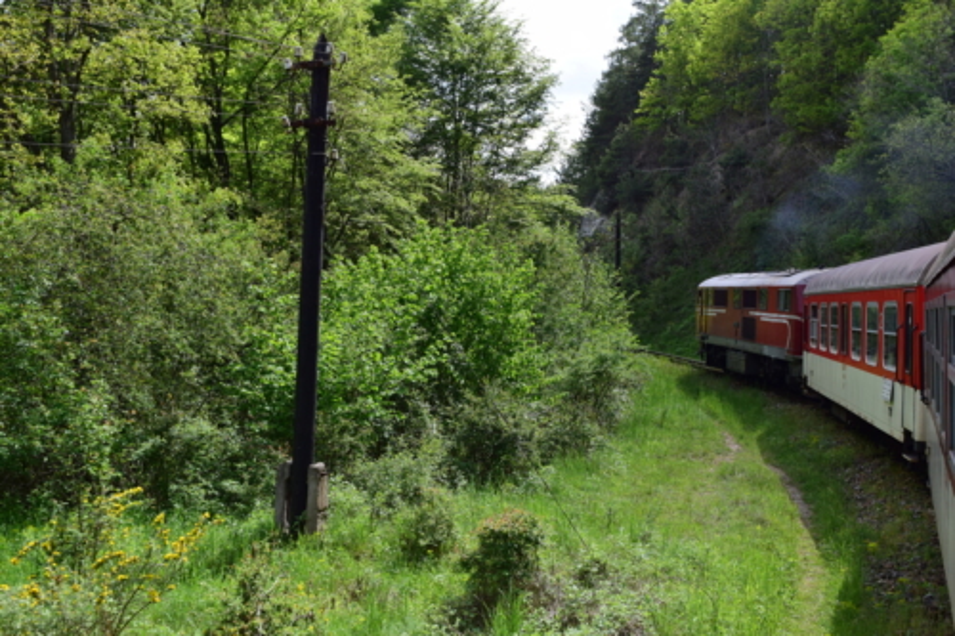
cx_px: 478
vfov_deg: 33.0
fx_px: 1074
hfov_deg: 47.9
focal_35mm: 40
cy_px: 318
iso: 400
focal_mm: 27
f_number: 9
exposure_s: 1/500
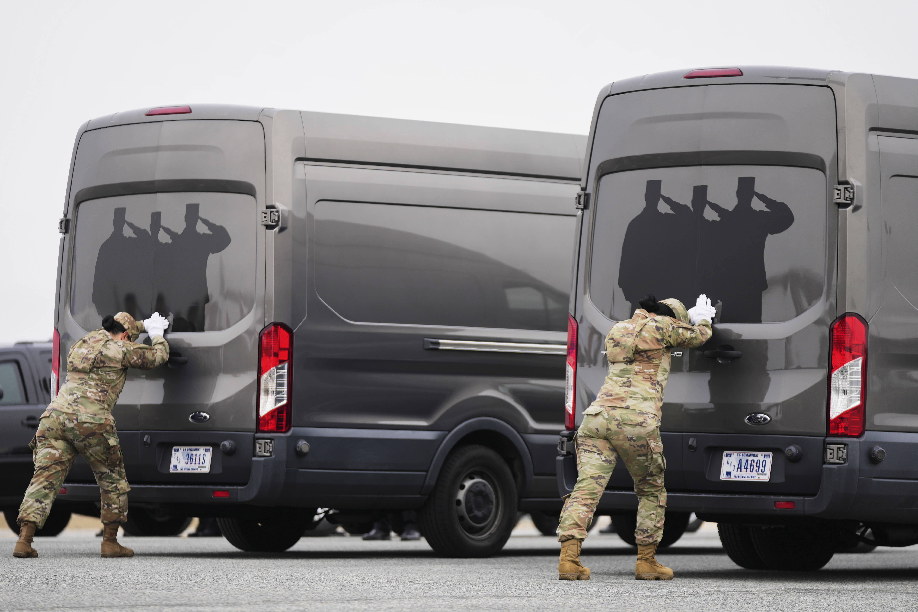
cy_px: 306
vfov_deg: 8.1
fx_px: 4335
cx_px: 459
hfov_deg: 12.1
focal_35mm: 170
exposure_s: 1/800
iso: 125
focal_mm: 170
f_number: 2.8
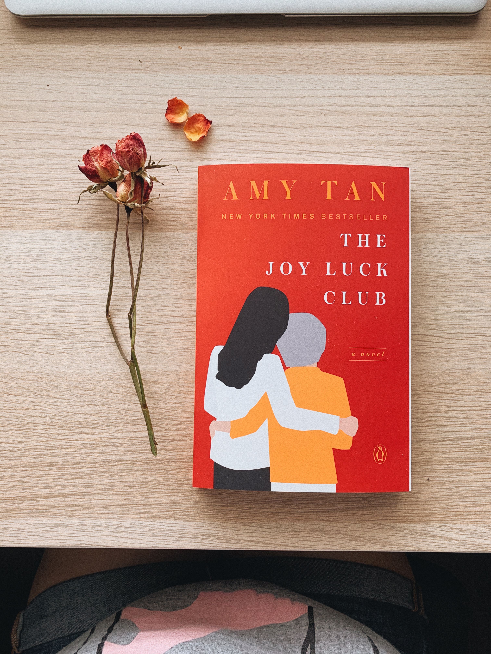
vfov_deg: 67.3
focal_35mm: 26
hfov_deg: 53.1
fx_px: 492
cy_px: 327
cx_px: 246
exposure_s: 1/118
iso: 100
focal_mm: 4.25
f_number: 1.8
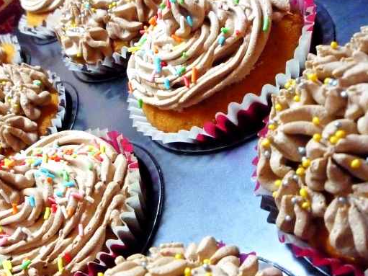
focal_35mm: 47
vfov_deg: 30.5
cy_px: 197
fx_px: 500
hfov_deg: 40.1
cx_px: 135
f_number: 3.3
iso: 800
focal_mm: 5.2
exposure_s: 1/30
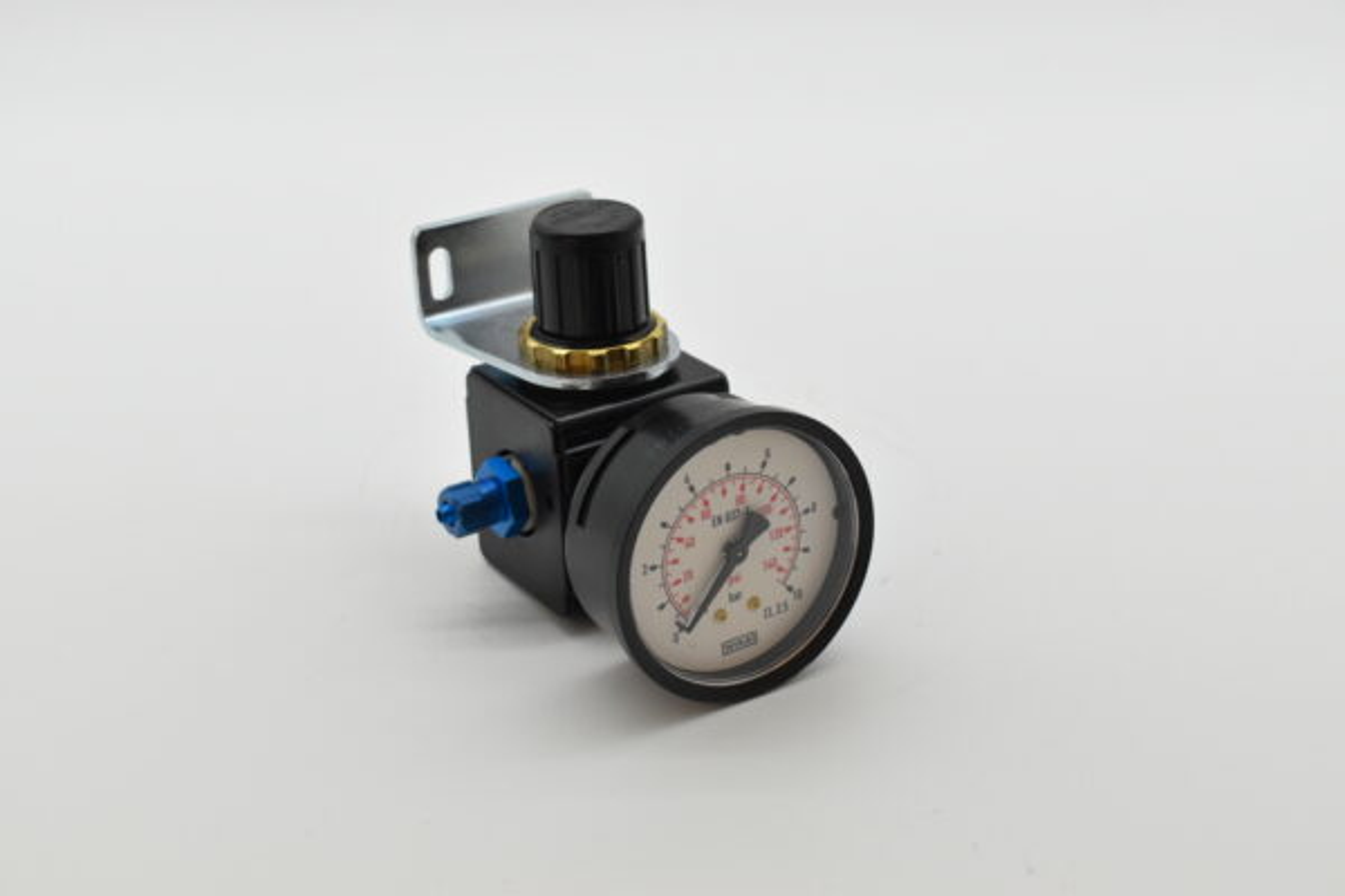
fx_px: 2241
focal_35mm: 60
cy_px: 448
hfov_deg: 33.4
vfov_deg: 22.6
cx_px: 672
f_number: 8
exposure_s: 1/1250
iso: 1600
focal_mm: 40
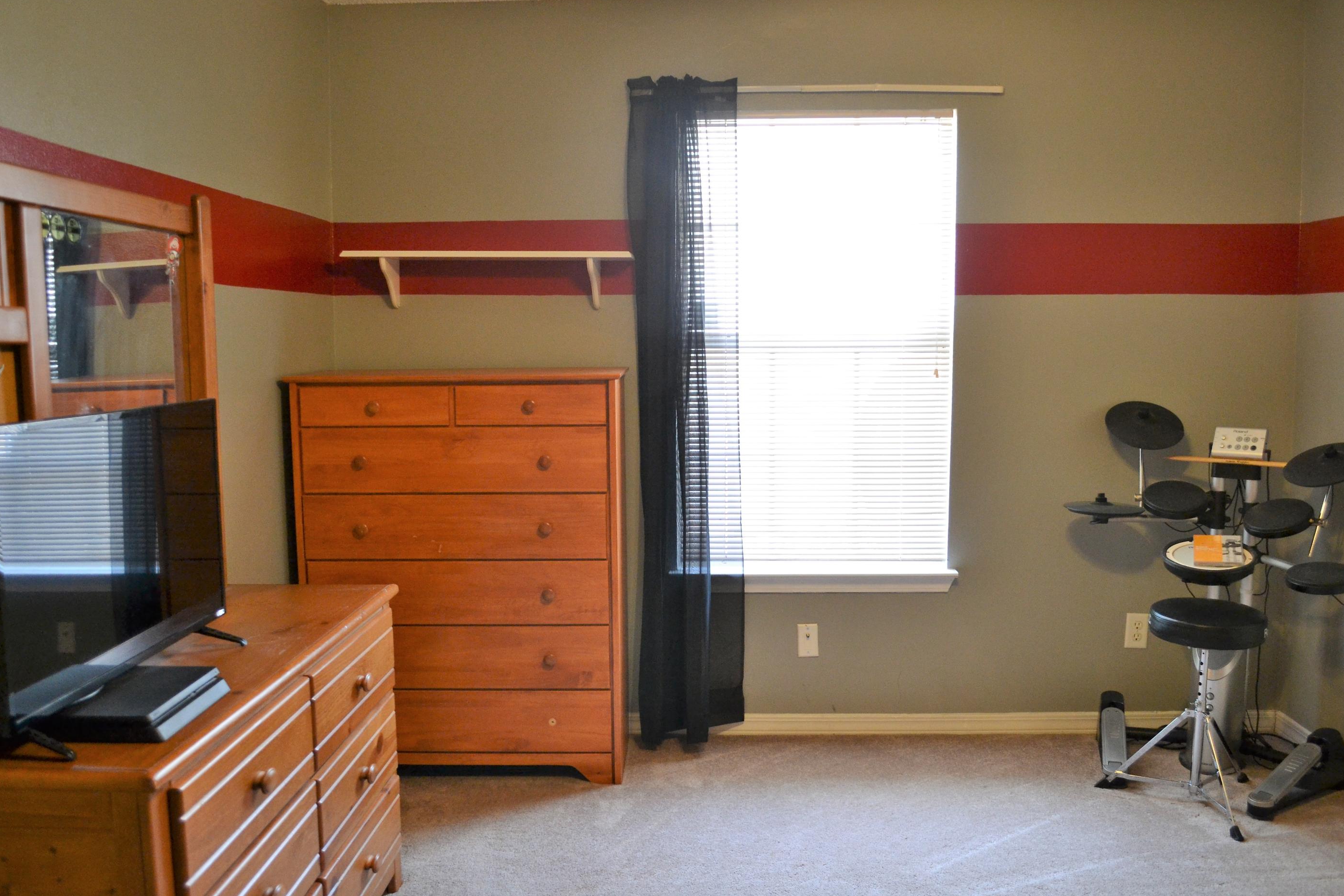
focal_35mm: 29
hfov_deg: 63.7
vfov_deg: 45.0
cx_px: 682
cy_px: 438
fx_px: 1083
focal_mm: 18
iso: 1100
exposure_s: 1/60
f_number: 3.5
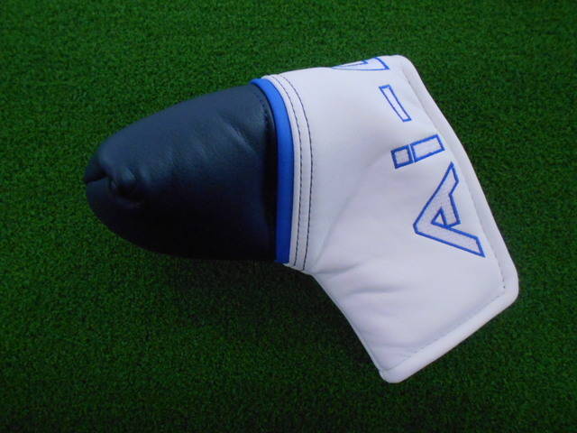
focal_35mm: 26
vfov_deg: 53.1
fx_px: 433
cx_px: 288
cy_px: 216
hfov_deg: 67.3
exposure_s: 1/250
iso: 640
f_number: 3.2
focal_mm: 4.6
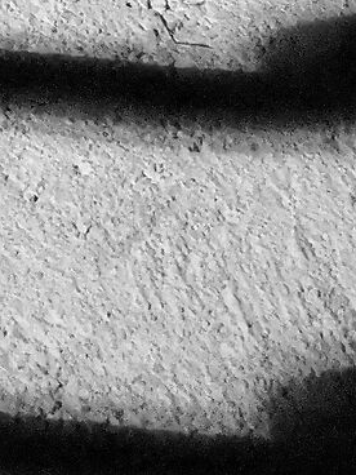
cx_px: -379
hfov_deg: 6.7
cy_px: -866
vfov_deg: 8.1
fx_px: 2948
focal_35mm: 215
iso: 2500
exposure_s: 1/12.5
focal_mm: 3.95
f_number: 1.8
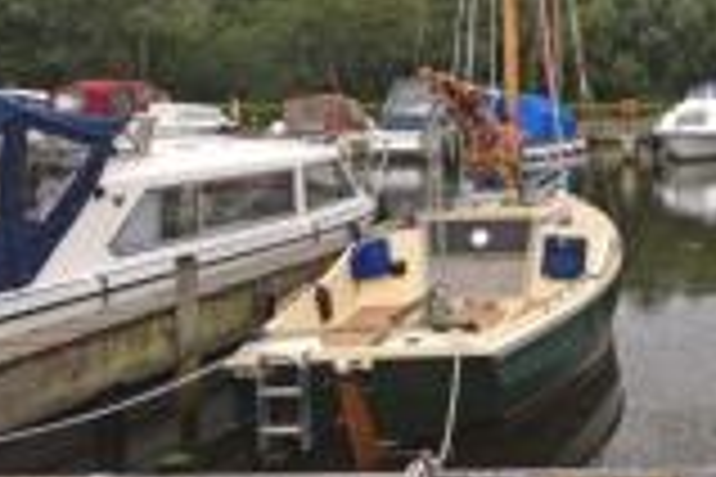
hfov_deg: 34.8
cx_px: 856
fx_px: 895
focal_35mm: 45
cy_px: 128
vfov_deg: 29.5
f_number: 9
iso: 100
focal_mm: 10
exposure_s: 1/200
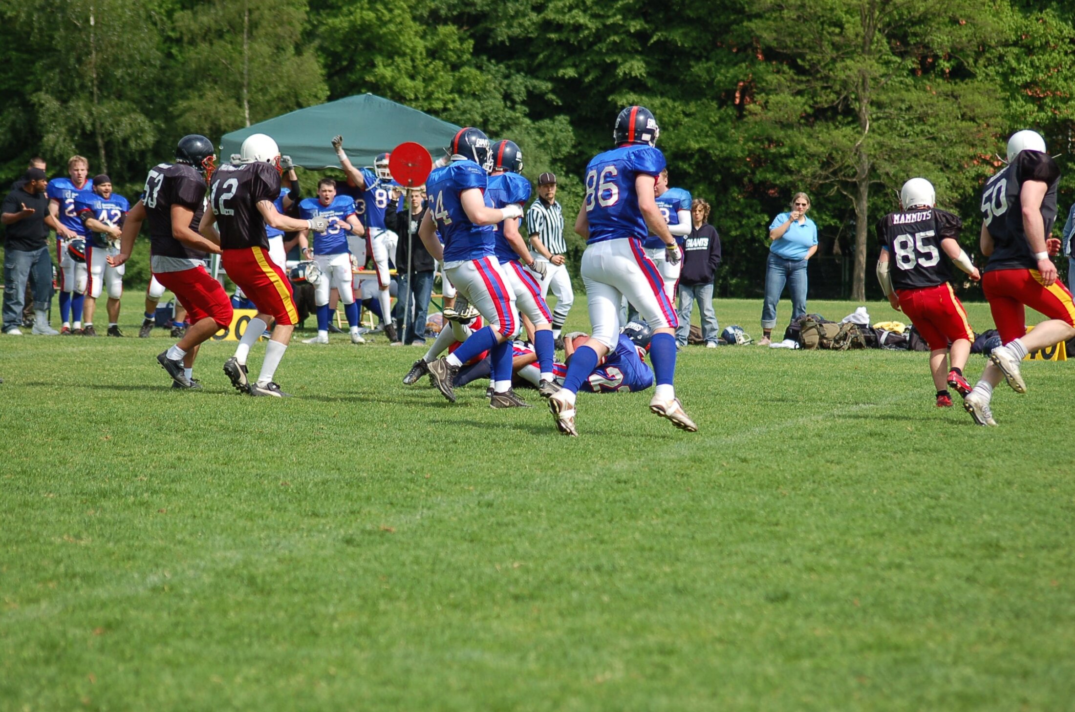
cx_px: 538
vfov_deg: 7.6
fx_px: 5365
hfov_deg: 11.4
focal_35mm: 180
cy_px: 356
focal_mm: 120
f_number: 5
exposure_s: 1/1250
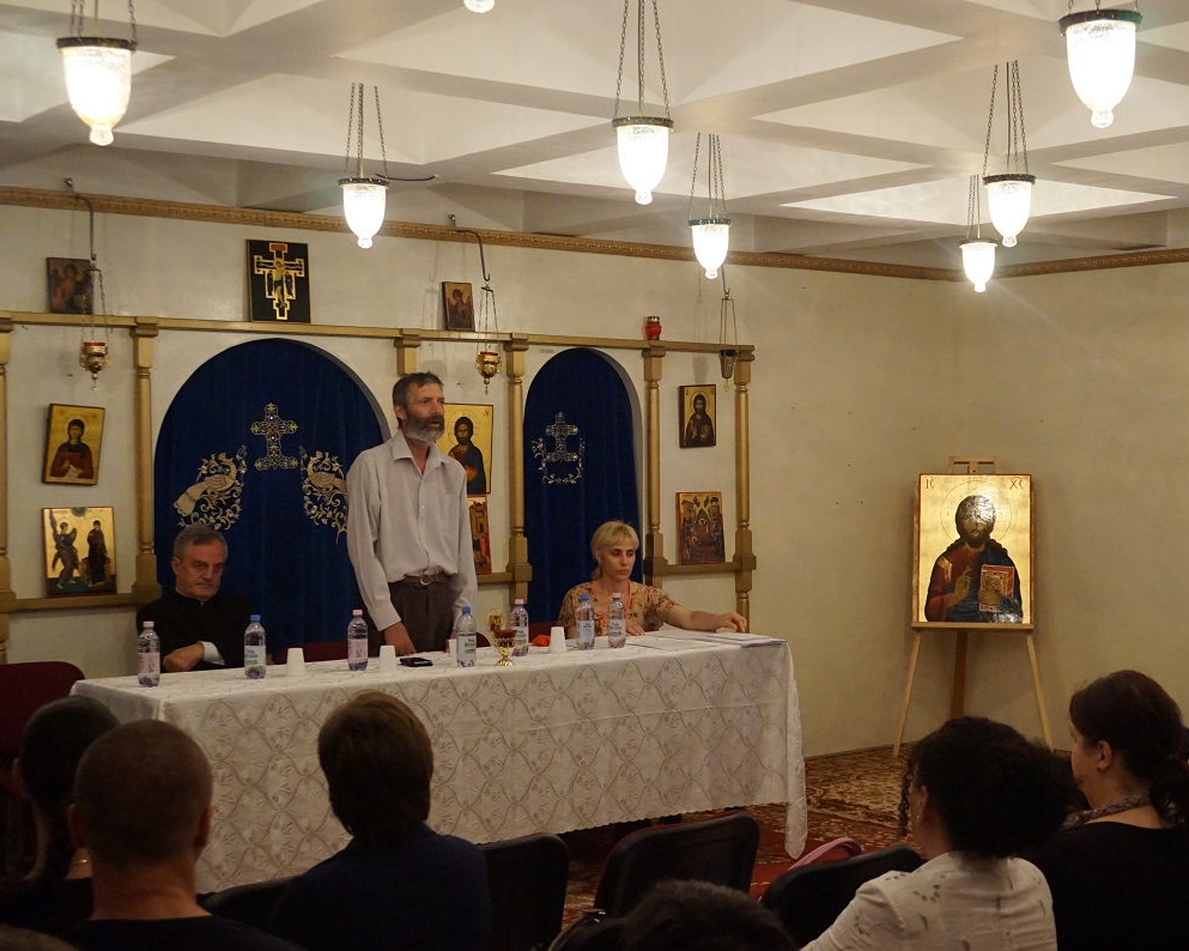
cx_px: 712
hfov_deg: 36.5
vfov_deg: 29.7
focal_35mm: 51
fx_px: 1794
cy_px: 477
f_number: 5
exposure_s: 1/160
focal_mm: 30
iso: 3200
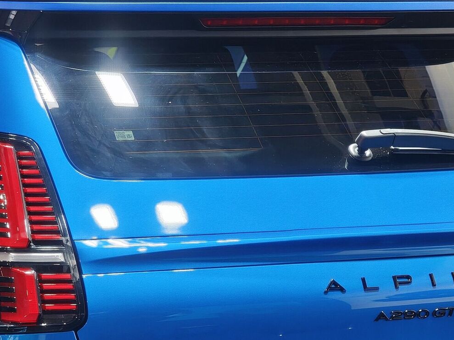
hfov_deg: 8.5
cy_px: 250
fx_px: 3056
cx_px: 331
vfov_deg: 6.4
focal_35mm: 233
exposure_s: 1/100
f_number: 2.5
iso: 250
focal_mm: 19.4
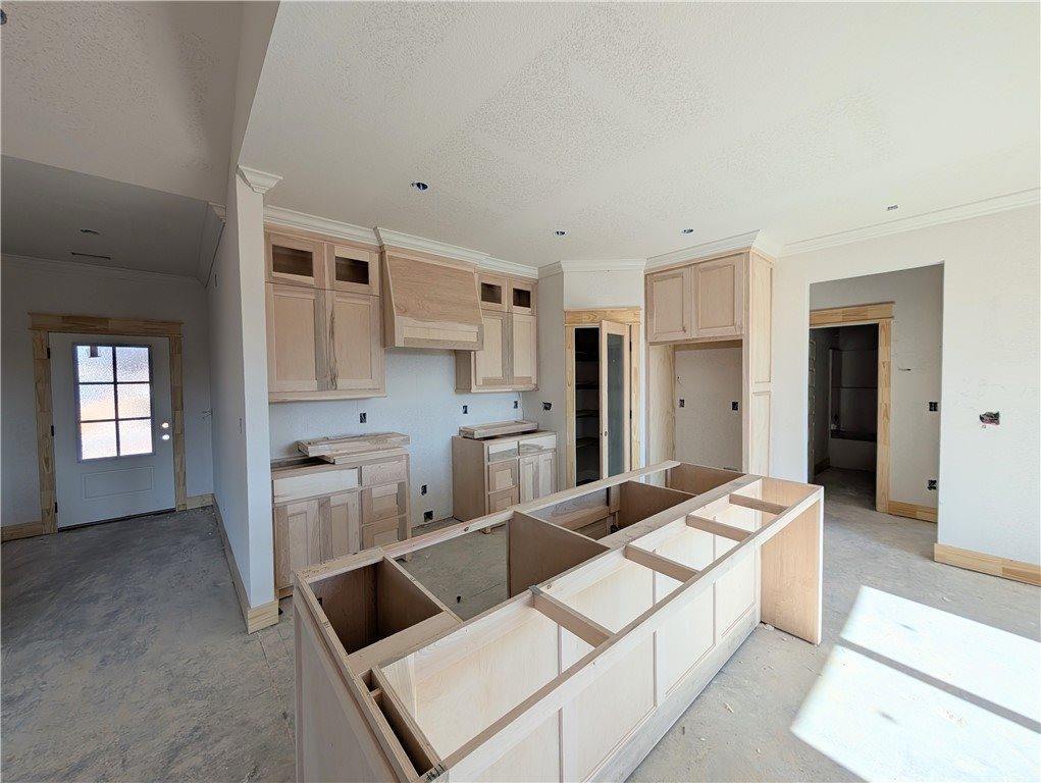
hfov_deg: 110.5
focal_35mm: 12
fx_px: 361
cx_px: 520
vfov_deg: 94.6
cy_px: 392
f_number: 1.7
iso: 54
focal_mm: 2.02
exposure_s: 1/1045
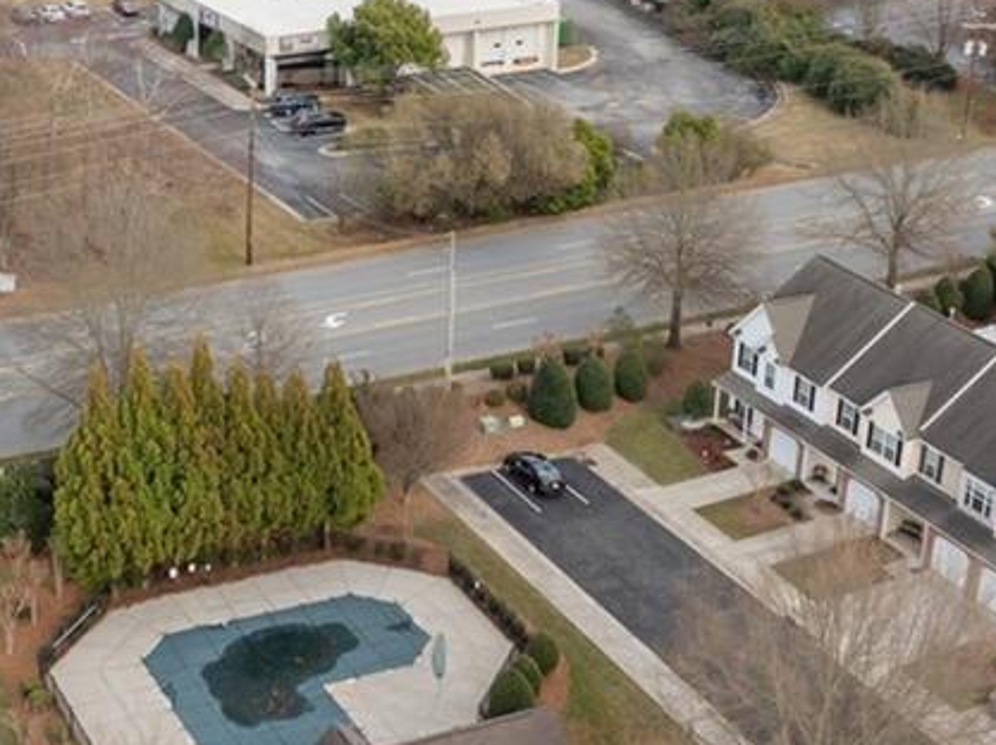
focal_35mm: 59
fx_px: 1696
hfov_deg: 32.3
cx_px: 299
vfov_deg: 24.8
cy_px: 384
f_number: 2.8
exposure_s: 1/800
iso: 150
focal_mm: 12.29
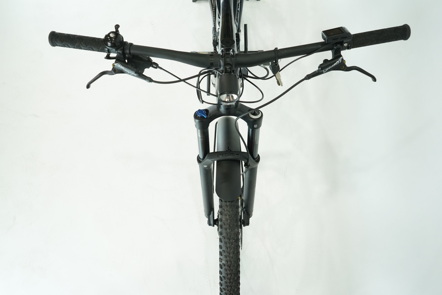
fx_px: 356
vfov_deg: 45.0
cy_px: 148
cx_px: 221
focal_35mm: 29
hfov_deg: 63.7
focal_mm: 29
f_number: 5
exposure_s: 1/200
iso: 1600
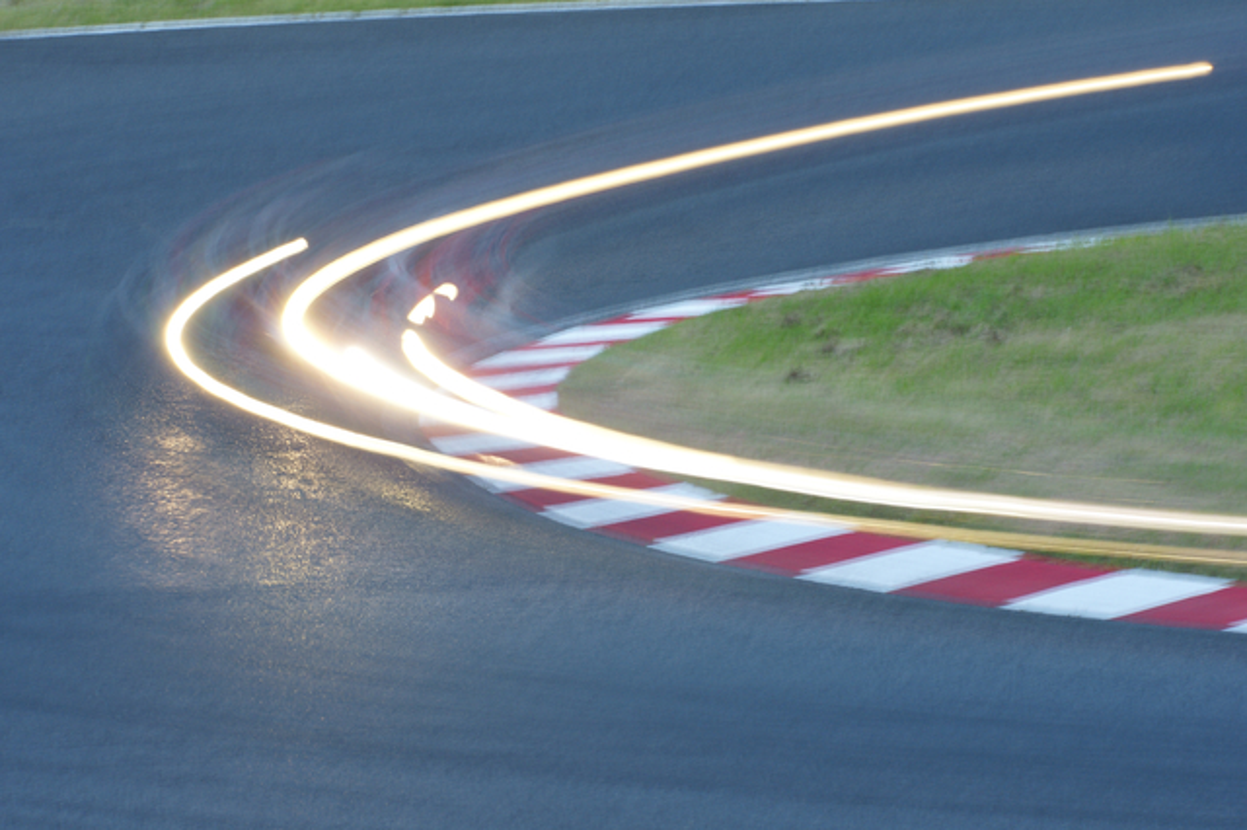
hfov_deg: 7.6
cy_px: 415
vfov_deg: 5.1
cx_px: 624
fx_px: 9347
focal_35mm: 270
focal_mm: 180
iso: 200
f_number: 22
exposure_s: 1.6
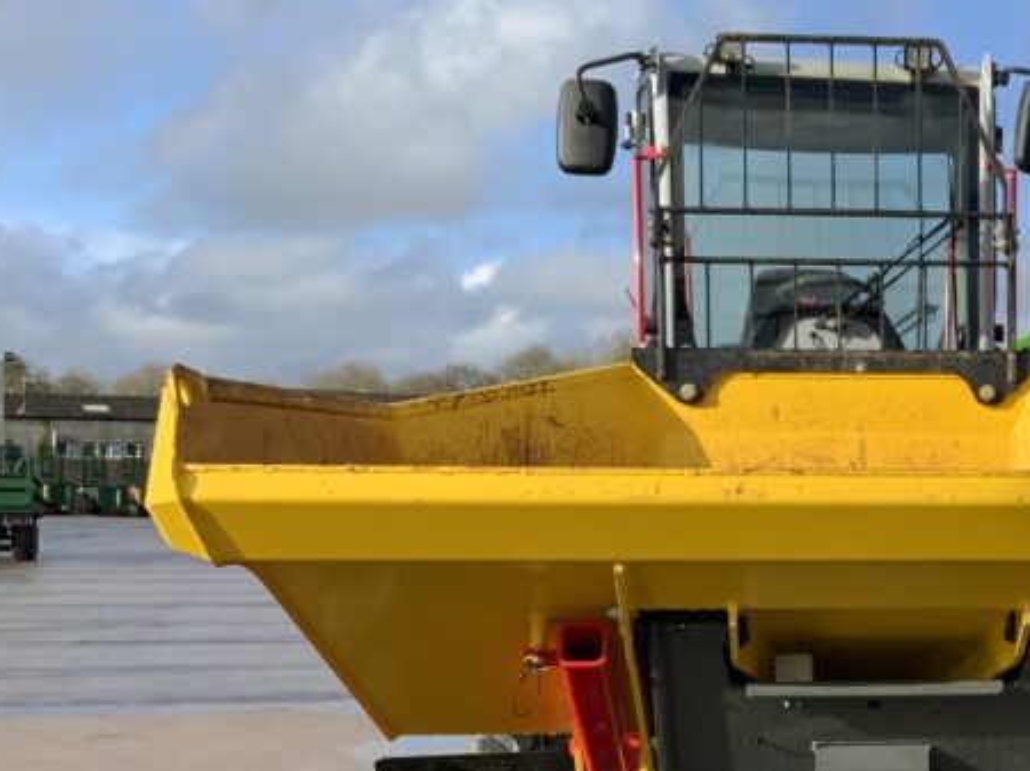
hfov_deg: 27.8
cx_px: 1014
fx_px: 1963
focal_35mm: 66
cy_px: 604
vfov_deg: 22.0
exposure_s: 1/1534
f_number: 1.8
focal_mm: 3
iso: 16
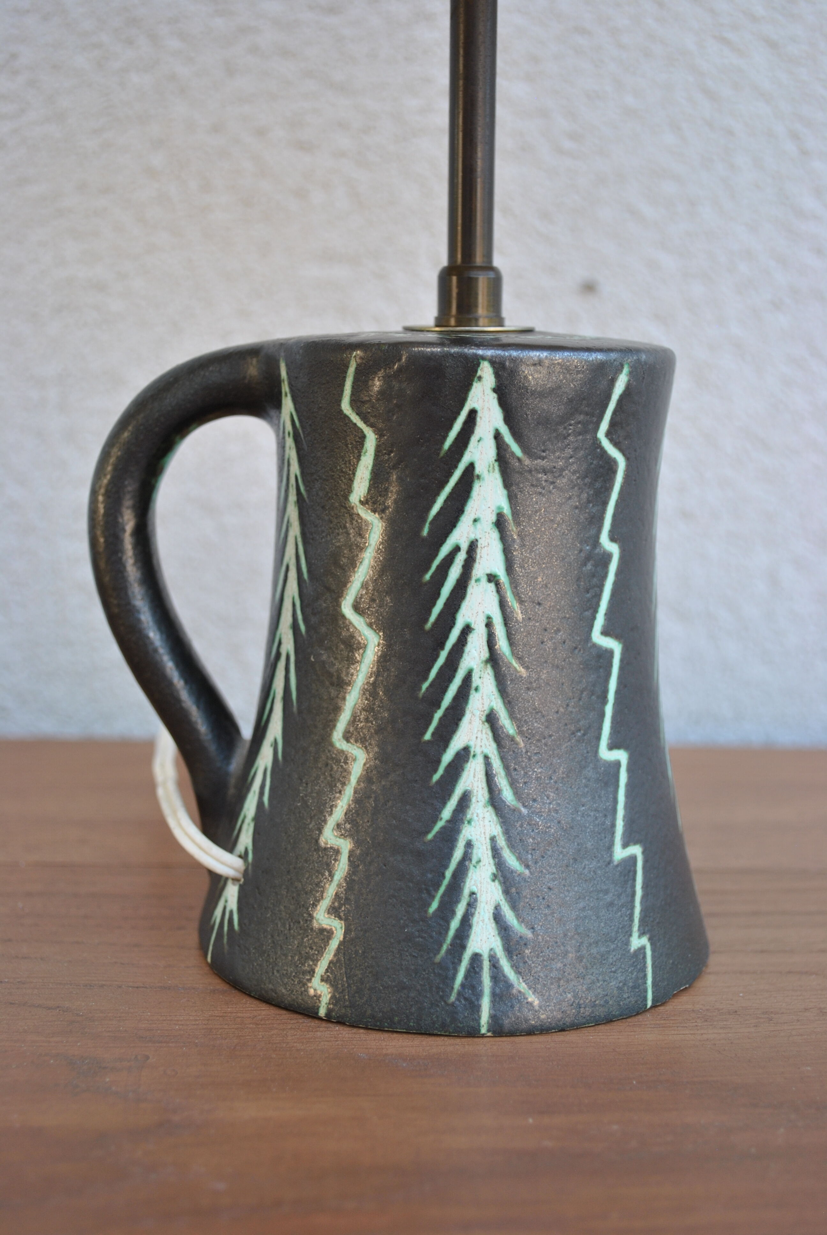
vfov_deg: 38.8
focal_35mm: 51
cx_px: 414
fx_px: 1752
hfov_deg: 26.6
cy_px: 618
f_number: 5.6
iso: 200
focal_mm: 34
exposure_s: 1/125
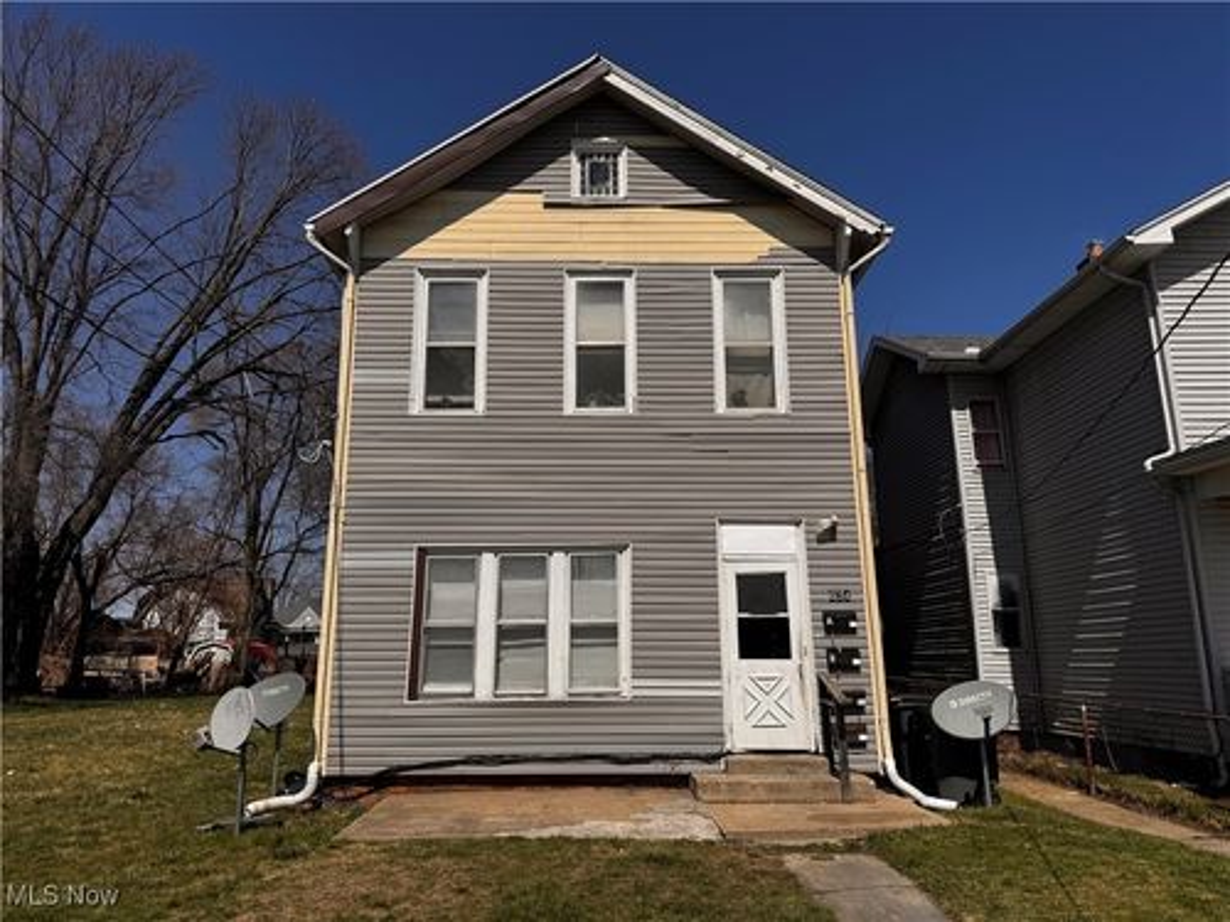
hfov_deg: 71.6
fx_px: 853
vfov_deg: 56.8
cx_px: 615
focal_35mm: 24
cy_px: 461
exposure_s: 1/10417
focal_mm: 6.76
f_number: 1.78
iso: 80
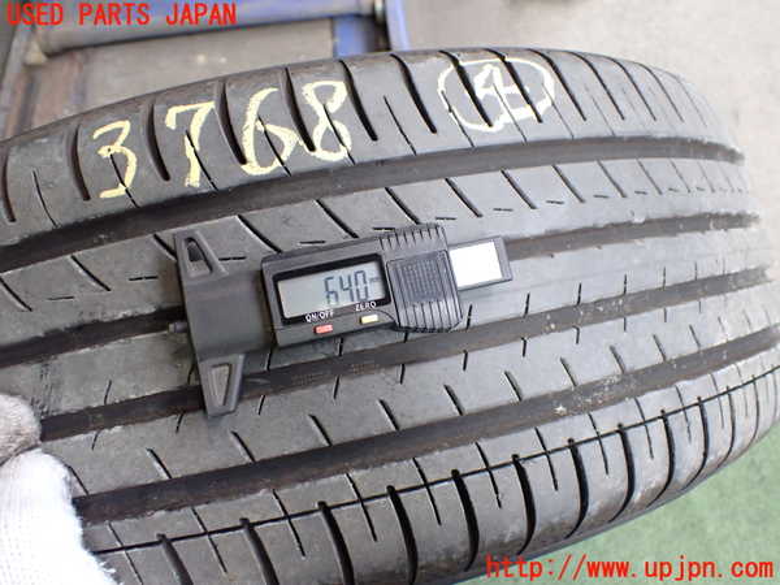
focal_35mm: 30
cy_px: 292
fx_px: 676
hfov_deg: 60.0
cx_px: 390
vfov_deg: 46.8
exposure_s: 1/125
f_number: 2.3
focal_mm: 5.4
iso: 640
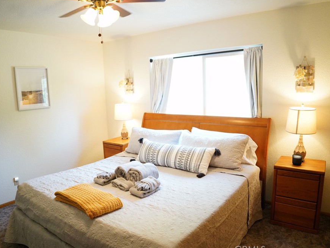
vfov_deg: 51.3
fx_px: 257
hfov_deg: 65.3
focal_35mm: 27
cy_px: 126
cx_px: 158
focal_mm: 24
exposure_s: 1/200
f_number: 2.8
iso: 5000
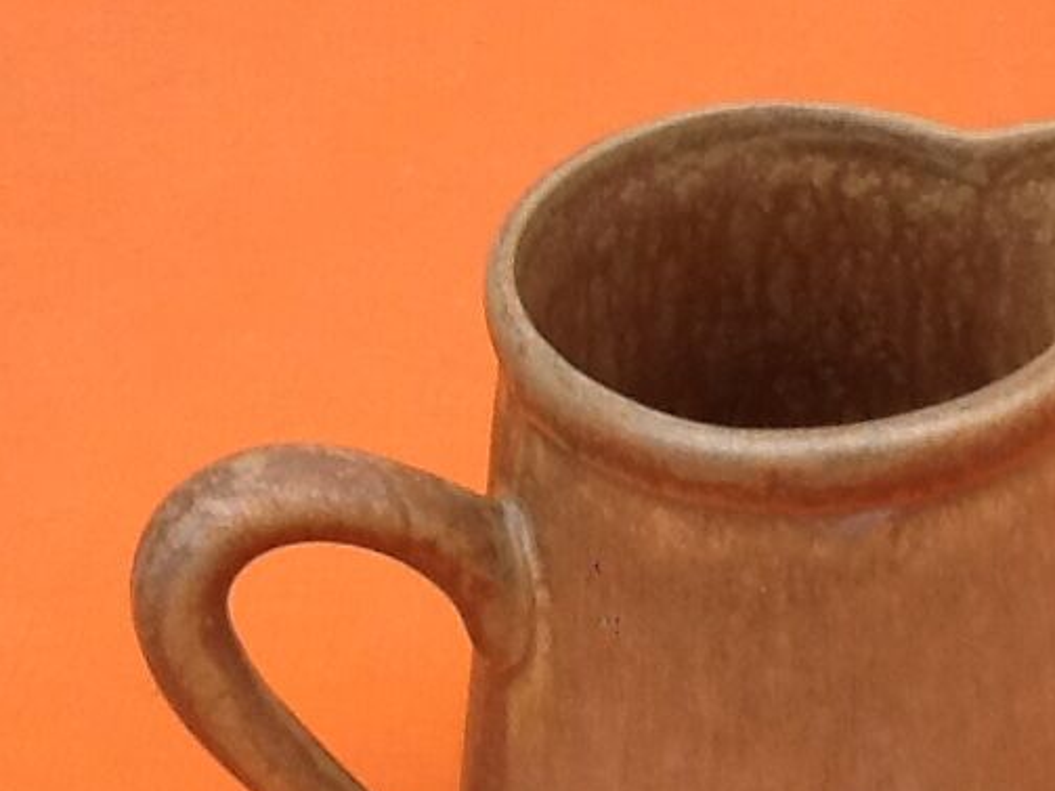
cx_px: 822
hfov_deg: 23.0
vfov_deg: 17.4
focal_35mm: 84
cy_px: 632
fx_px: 2559
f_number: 2.4
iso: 50
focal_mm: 2.03
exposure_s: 1/50
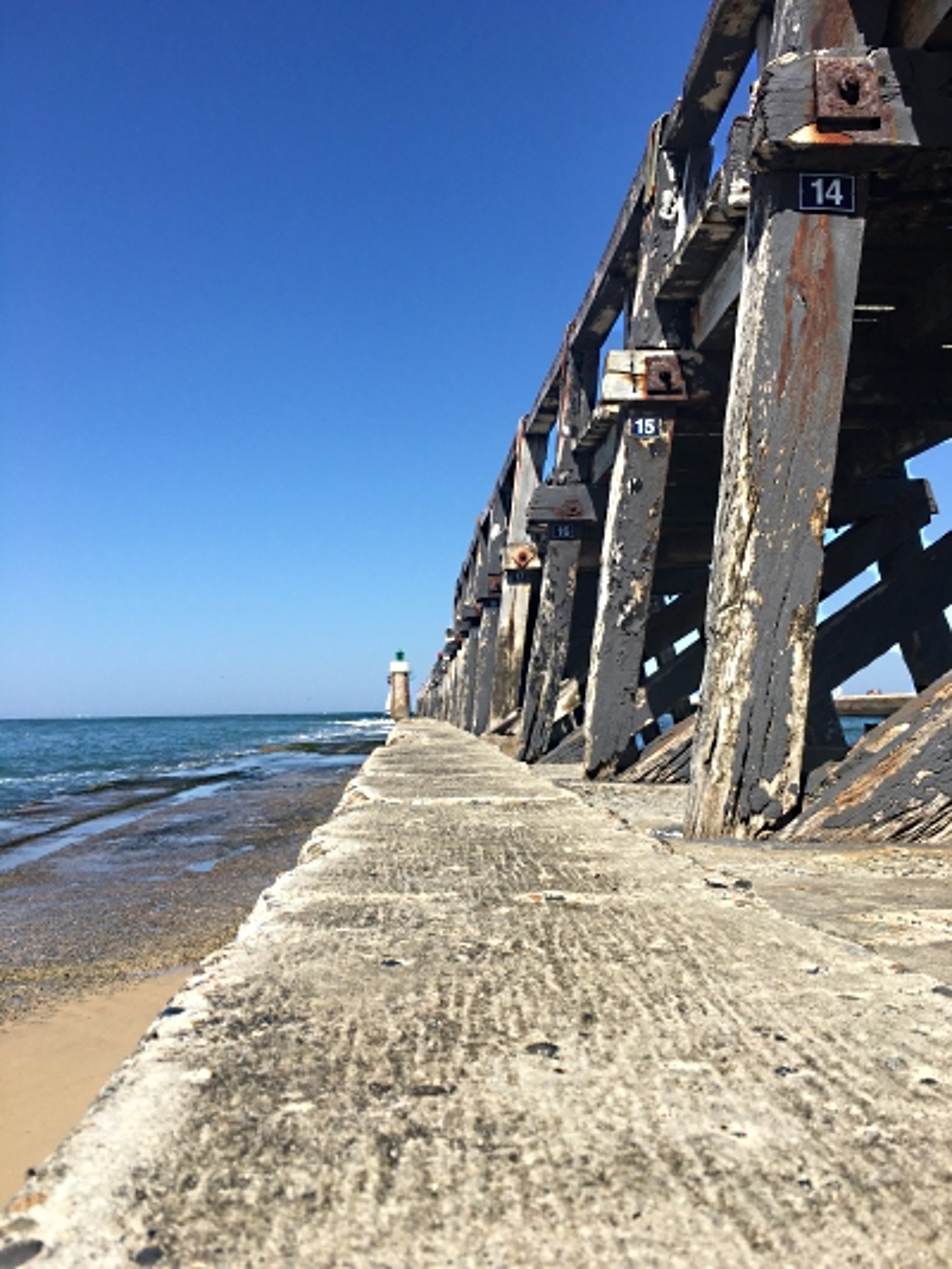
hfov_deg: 48.2
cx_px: 476
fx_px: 1063
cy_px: 634
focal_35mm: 29
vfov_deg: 61.6
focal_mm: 4.15
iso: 25
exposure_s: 1/1672
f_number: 2.2
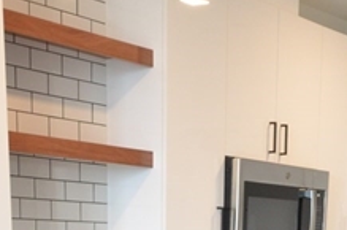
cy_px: 447
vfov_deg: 12.4
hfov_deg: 20.4
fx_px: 943
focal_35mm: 98
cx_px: 318
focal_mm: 14
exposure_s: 1/30
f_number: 4.8
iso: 800
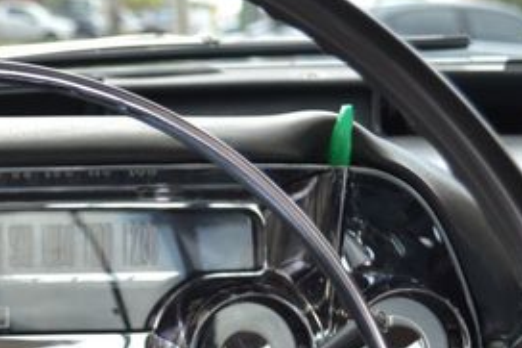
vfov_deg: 12.7
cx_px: -36
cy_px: 393
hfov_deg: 18.6
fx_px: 1536
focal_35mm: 106
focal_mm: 30
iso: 100
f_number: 5.6
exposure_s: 1/80
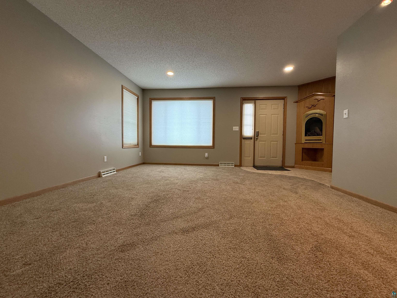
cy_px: 149
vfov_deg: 85.7
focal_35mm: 14
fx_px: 161
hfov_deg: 102.1
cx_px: 198
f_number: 2.2
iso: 200
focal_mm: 2.22
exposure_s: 1/120
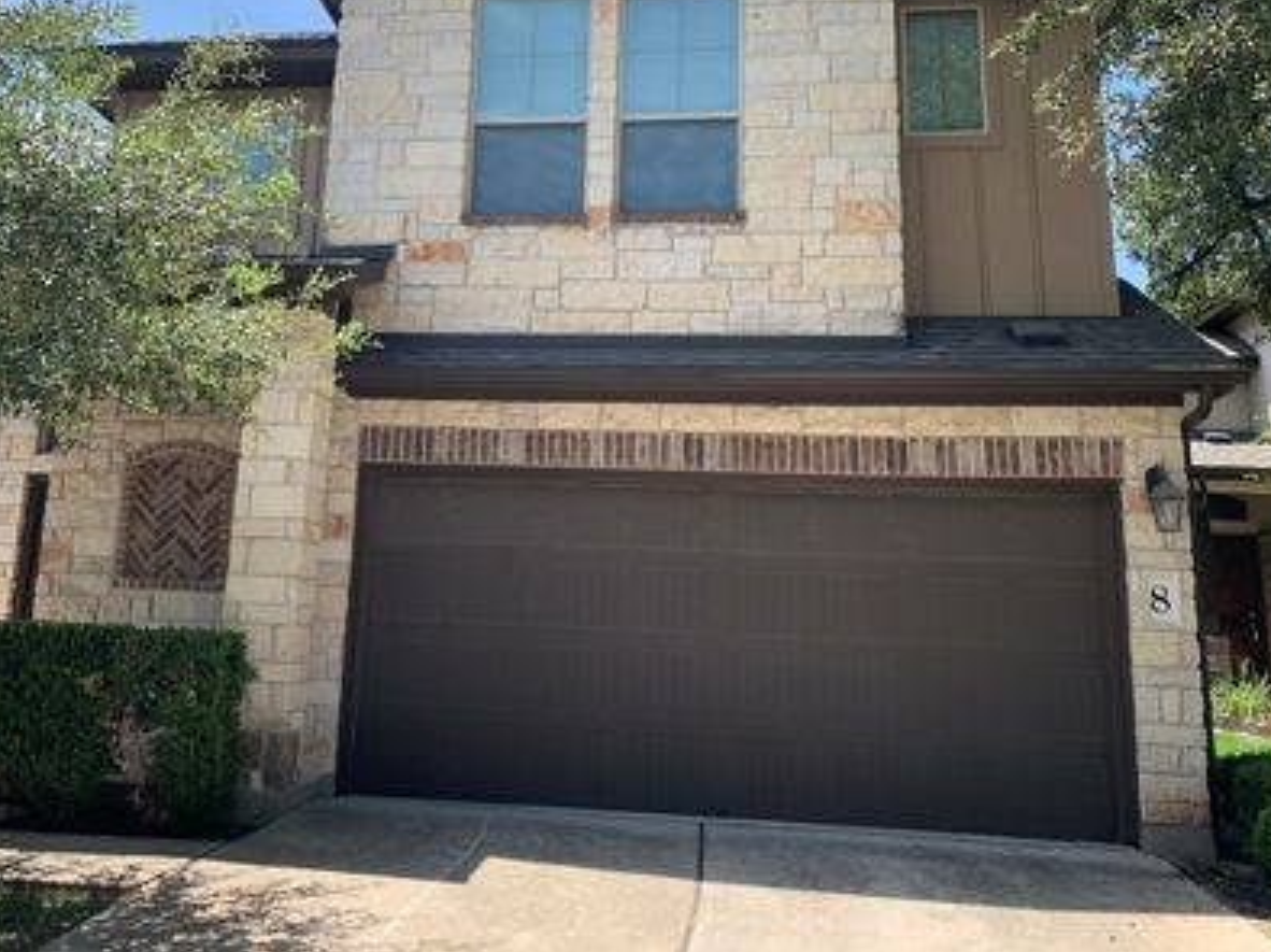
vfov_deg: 42.6
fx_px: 1211
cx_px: 519
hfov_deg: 55.0
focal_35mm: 33
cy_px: 353
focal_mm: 4.25
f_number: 1.8
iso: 25
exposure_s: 1/849
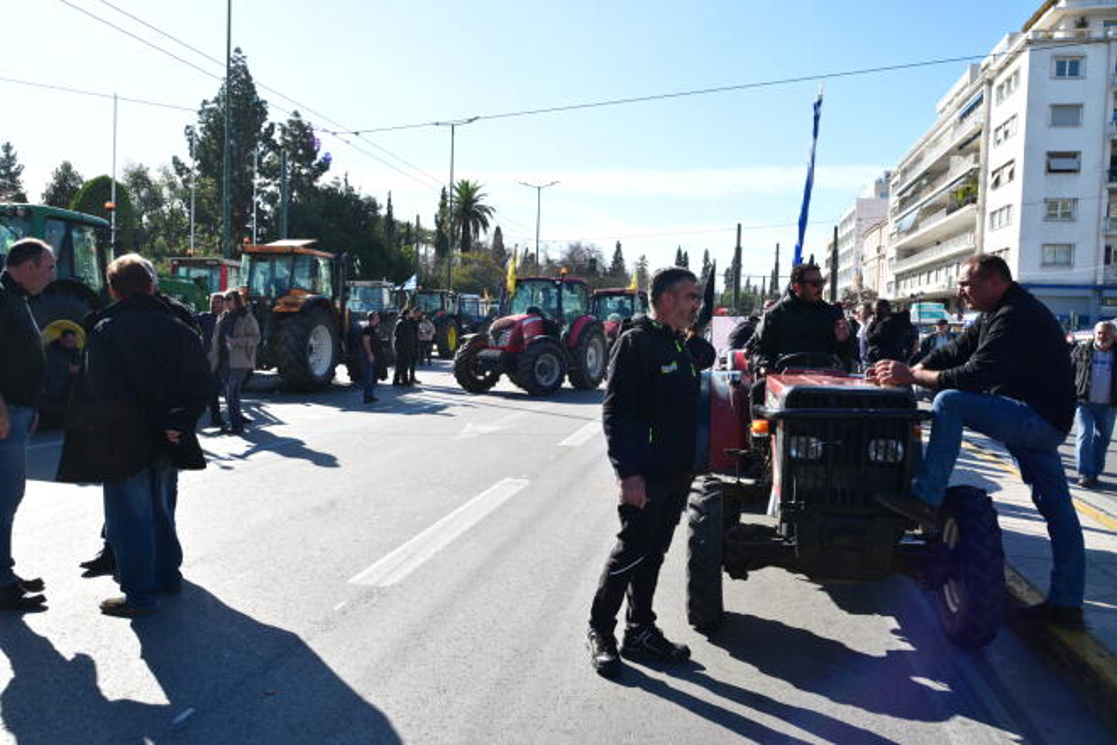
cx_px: 558
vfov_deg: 46.4
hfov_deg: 65.5
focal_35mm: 28
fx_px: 869
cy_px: 372
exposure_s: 1/640
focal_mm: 28
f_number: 9
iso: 640
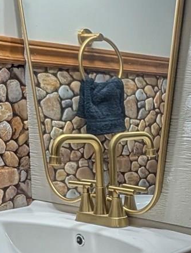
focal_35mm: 63
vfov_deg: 29.4
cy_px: 229
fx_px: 463
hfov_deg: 20.5
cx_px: 274
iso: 41
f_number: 1.7
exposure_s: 1/105
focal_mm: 2.02
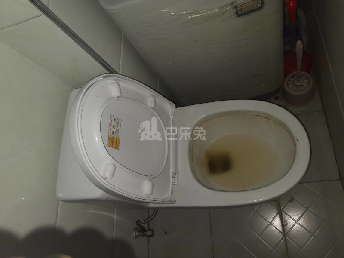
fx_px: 268
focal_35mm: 27
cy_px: 129
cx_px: 172
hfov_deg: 65.3
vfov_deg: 51.4
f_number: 1.8
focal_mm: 4.75
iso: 200
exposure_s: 1/100
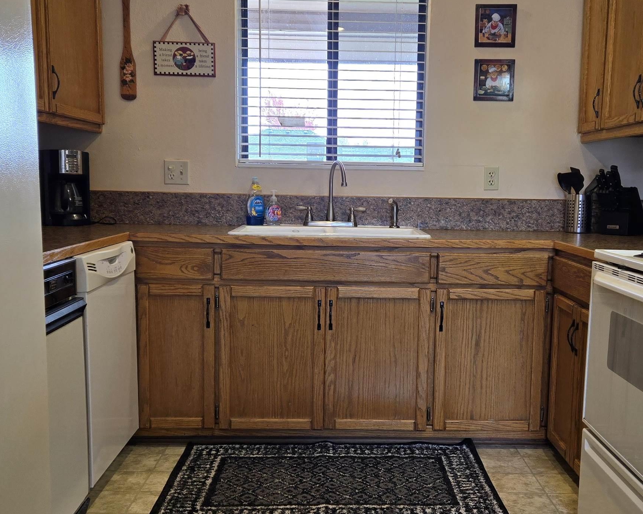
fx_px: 761
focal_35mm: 40
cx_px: 351
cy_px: 276
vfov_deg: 37.3
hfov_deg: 45.7
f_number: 1.8
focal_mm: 5.4
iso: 80
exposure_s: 1/120
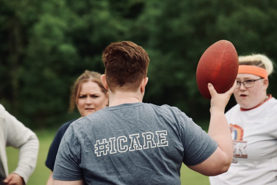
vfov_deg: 4.9
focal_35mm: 279
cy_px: 92
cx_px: 138
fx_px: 2143
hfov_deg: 7.4
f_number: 5.6
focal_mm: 185
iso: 800
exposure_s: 1/800
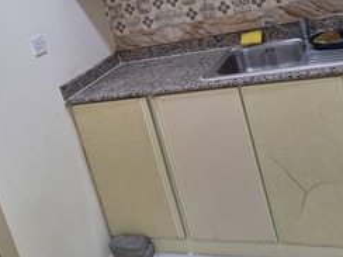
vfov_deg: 32.0
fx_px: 426
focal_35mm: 43
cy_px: 27
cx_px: 182
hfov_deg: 43.8
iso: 200
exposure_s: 1/50
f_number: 1.8
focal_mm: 5.54
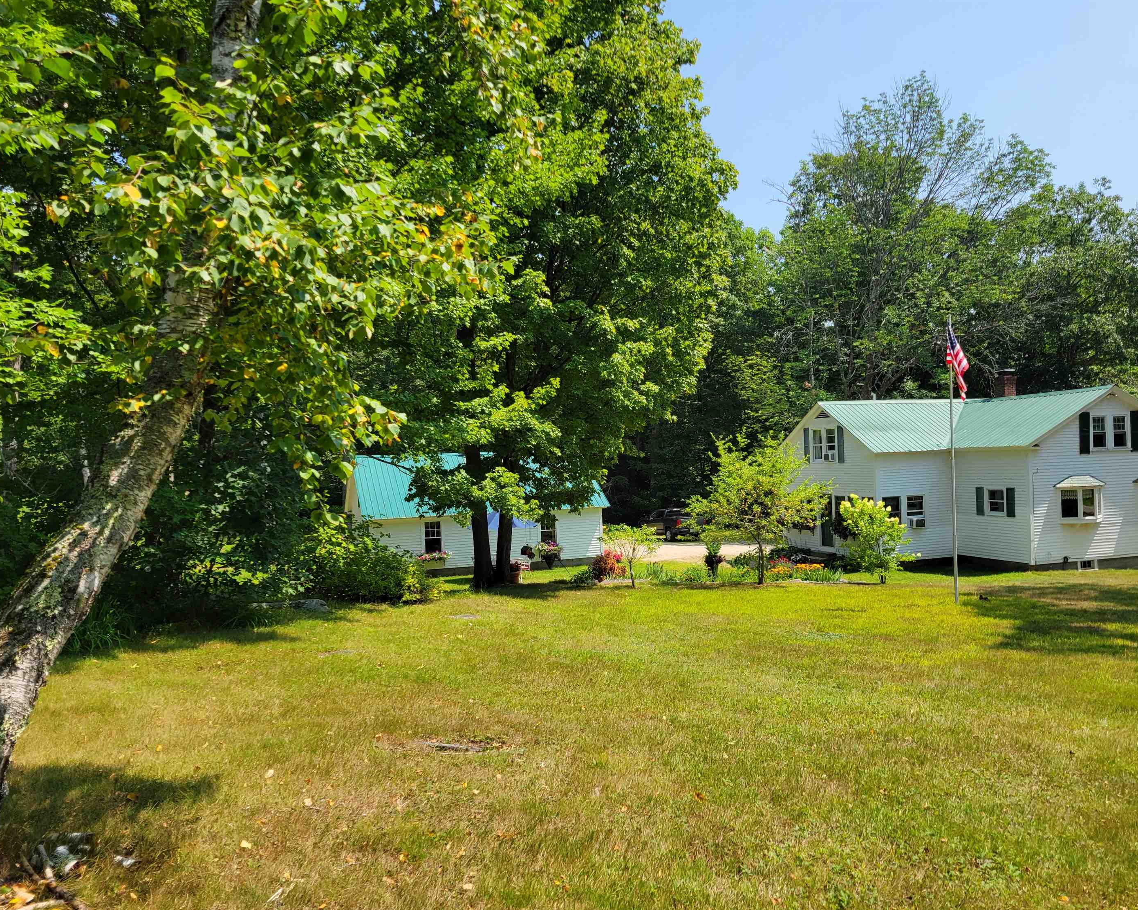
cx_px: 618
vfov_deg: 51.5
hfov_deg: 62.1
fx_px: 943
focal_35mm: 28
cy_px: 470
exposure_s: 1/1619
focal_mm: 5.4
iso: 40
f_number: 1.8
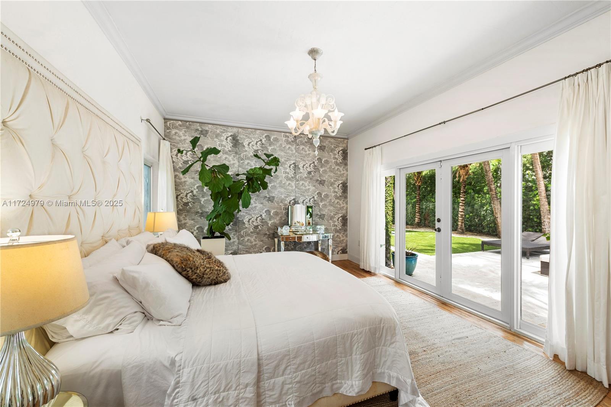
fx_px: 238
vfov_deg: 81.2
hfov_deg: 104.3
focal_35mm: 14
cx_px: 306
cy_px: 204
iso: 100
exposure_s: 1/25
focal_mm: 14
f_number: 8
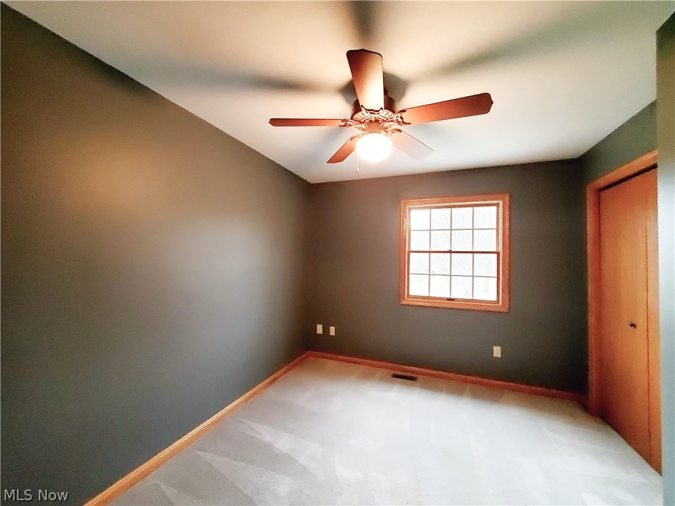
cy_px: 253
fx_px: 253
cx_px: 338
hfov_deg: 106.2
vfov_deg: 89.9
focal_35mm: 13
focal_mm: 1.8
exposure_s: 1/29
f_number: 2.2
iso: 1000
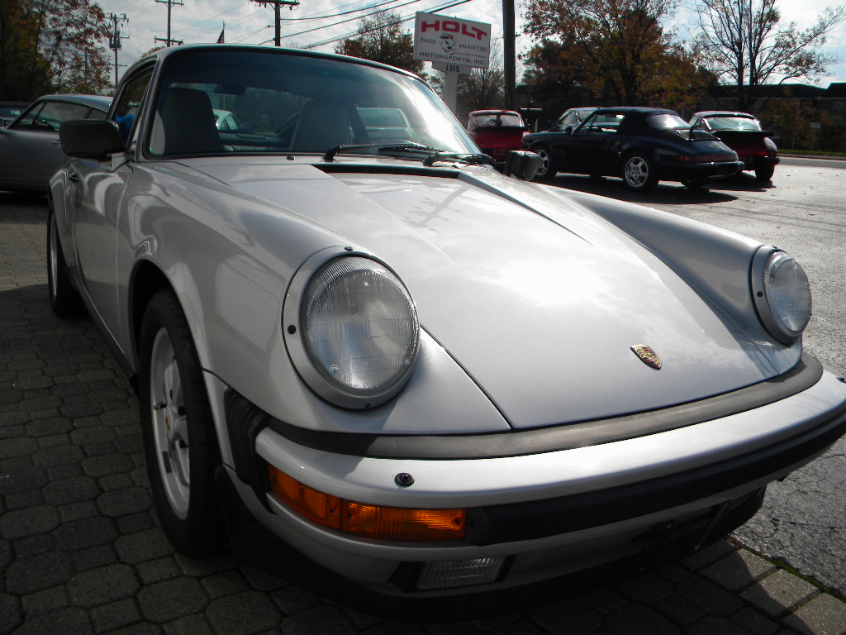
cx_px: 423
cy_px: 318
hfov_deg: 63.4
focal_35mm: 28
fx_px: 684
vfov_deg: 49.7
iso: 80
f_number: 7
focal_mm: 5
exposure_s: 1/675
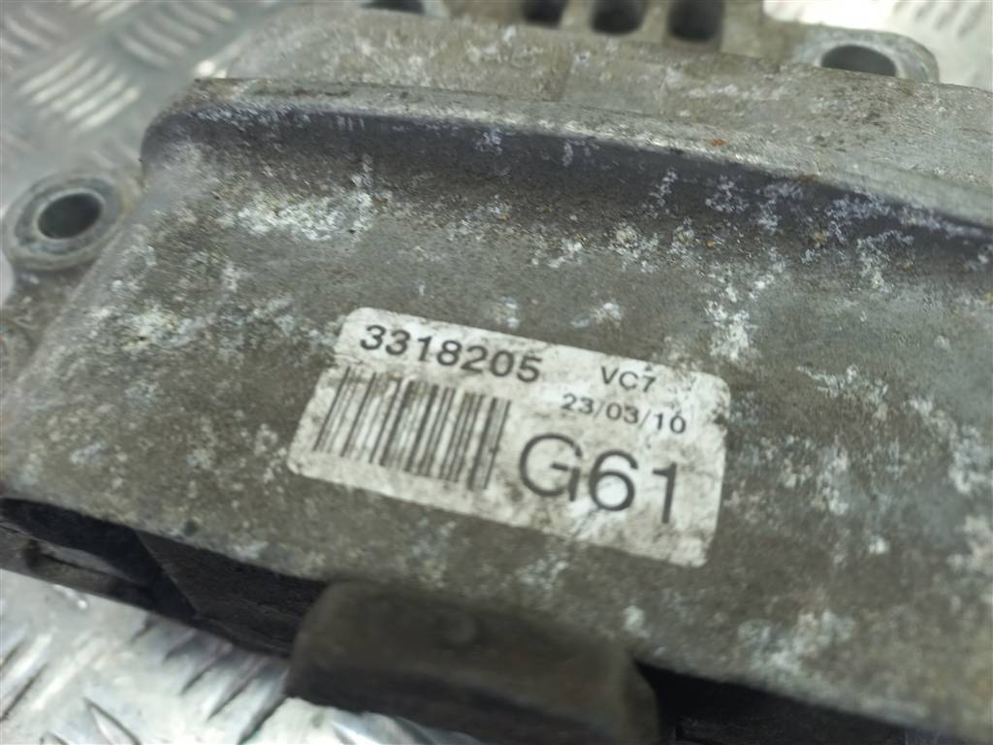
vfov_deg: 54.9
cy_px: 372
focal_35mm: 25
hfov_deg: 69.4
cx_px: 496
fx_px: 717
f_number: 1.8
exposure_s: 1/50
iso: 80
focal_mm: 4.6
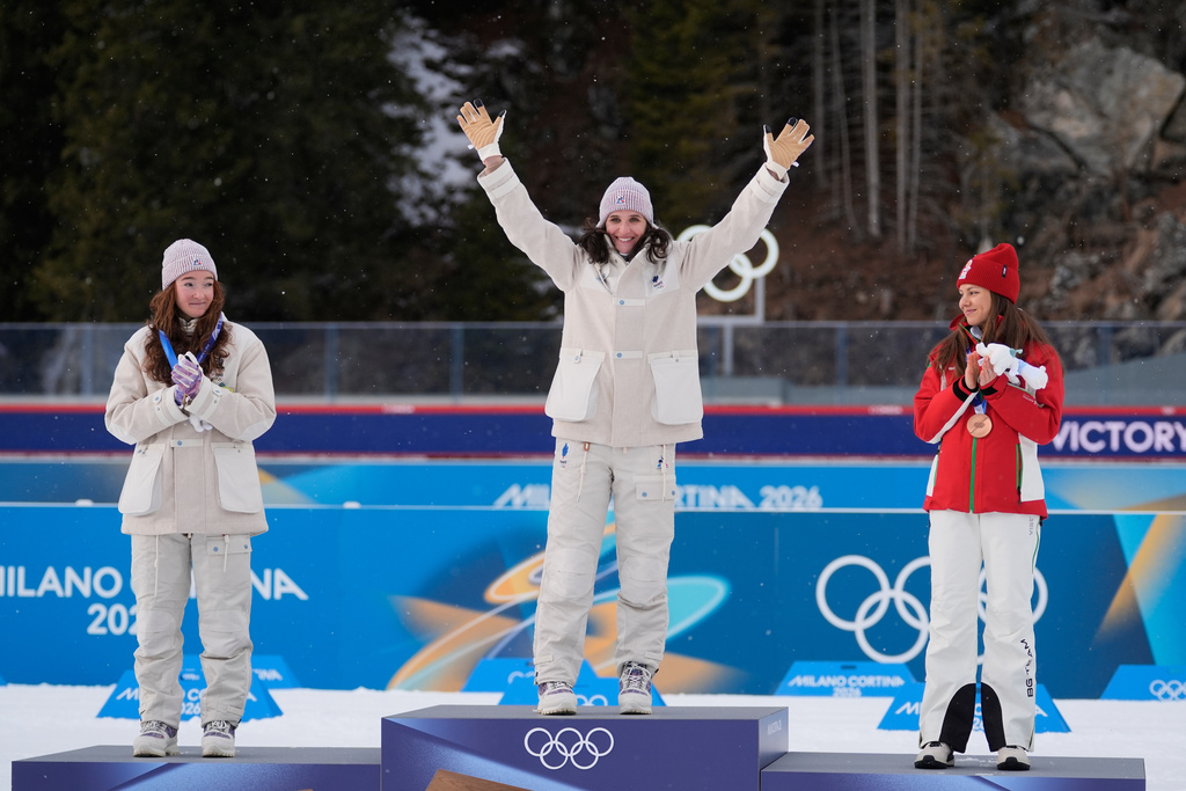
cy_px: 396
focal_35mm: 129
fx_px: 4250
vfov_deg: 10.6
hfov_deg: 15.9
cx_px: 593
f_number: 4
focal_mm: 129
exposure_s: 1/2000
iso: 400
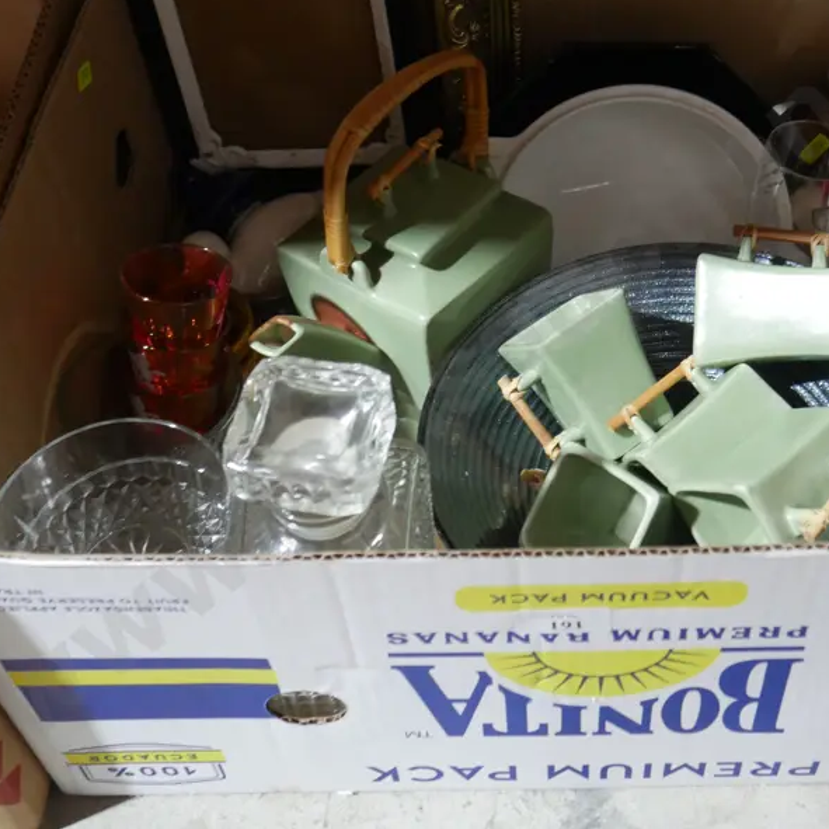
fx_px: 1328
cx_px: 579
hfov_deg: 34.2
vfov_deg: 34.4
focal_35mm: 49
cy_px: 291
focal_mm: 16
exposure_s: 1/60
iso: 1600
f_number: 3.6
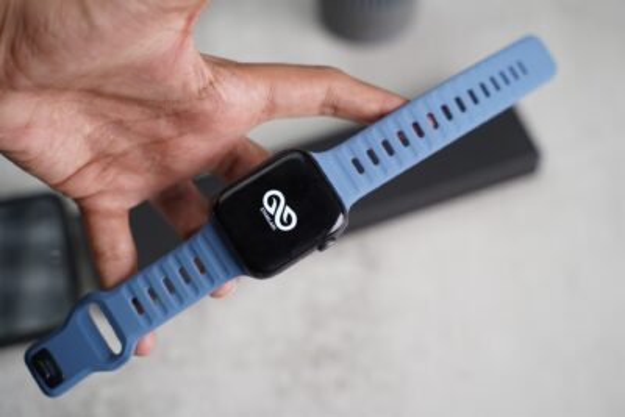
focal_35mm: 75
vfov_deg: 18.2
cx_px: 312
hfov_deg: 27.0
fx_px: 1302
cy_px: 208
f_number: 4
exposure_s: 1/80
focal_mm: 75
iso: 640
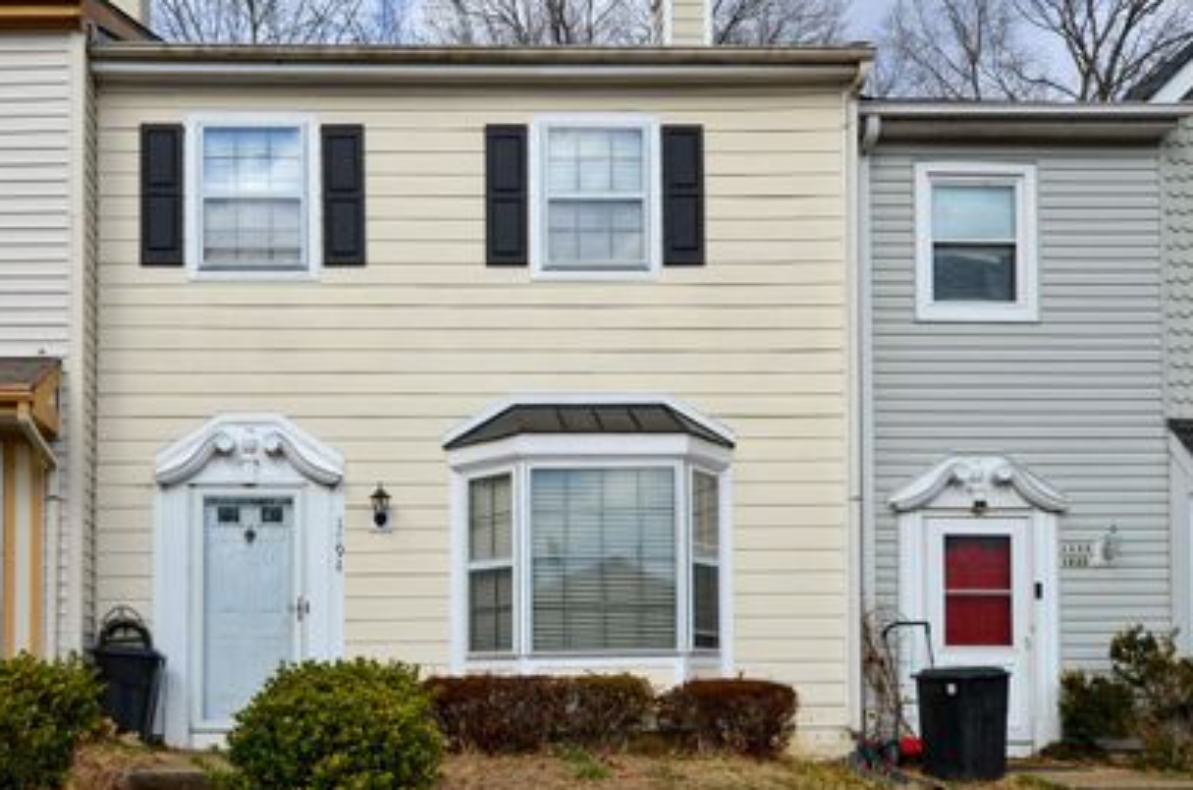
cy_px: 370
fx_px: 1223
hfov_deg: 51.6
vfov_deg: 35.8
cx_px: 468
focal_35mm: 37
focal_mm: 20
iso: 100
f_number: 8
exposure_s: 1/250
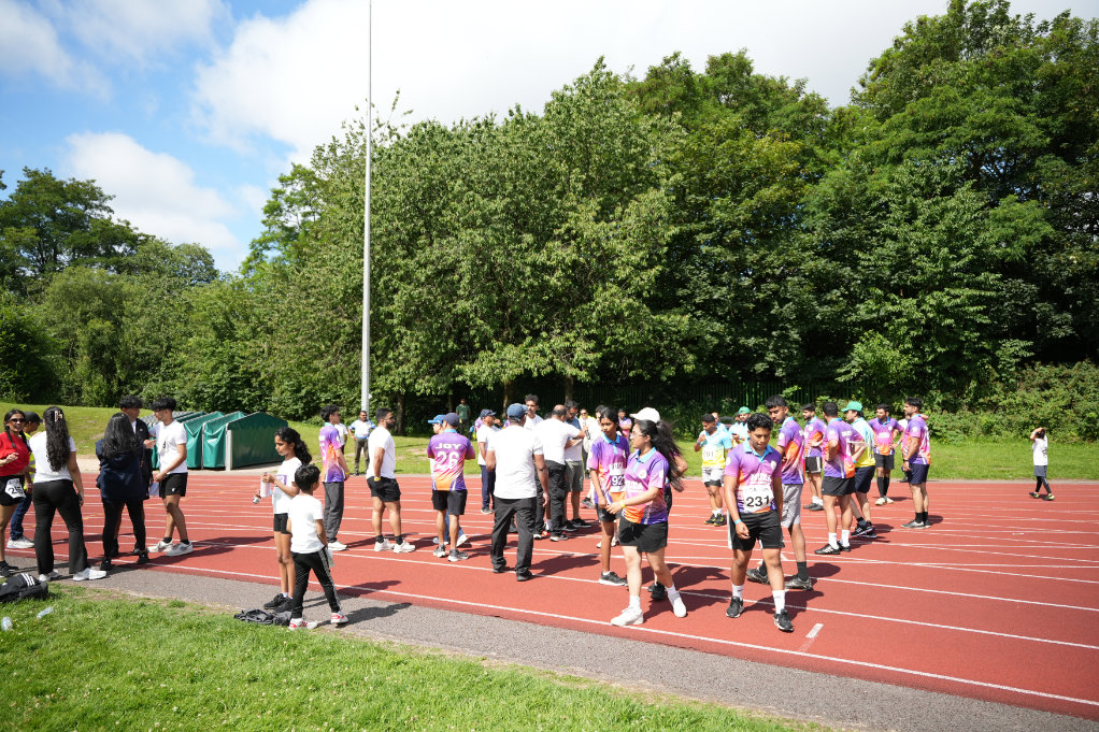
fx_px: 732
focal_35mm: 24
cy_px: 366
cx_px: 550
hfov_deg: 73.8
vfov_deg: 53.1
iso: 400
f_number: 2.8
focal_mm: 24
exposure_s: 1/4000
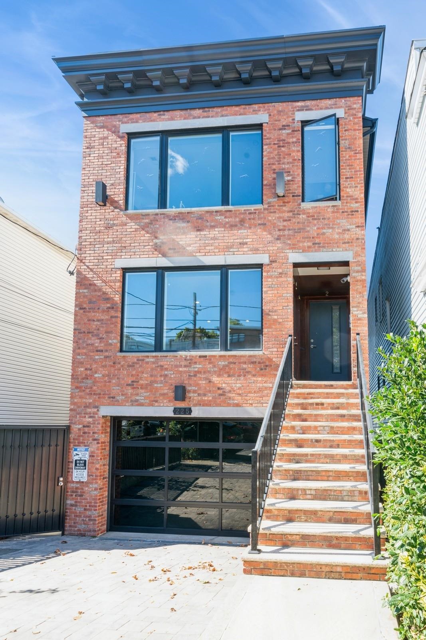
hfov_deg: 64.6
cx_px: 213
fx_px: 337
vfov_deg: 86.9
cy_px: 320
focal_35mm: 19
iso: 200
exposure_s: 1/30
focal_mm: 19
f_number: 11
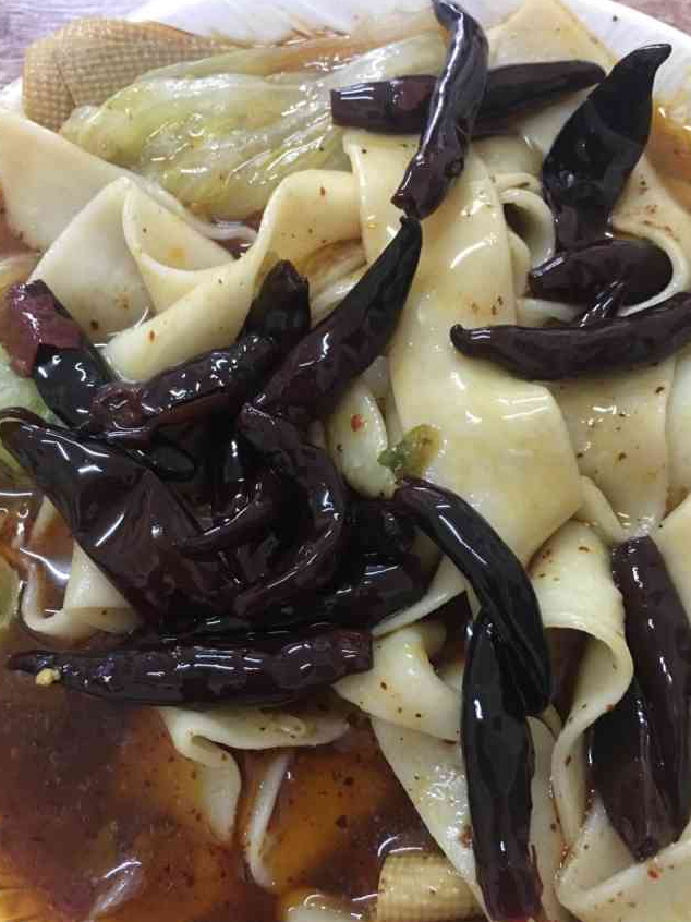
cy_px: 504
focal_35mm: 32
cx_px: 366
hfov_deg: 44.1
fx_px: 852
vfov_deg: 56.7
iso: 160
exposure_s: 1/8
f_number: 2.2
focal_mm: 4.15
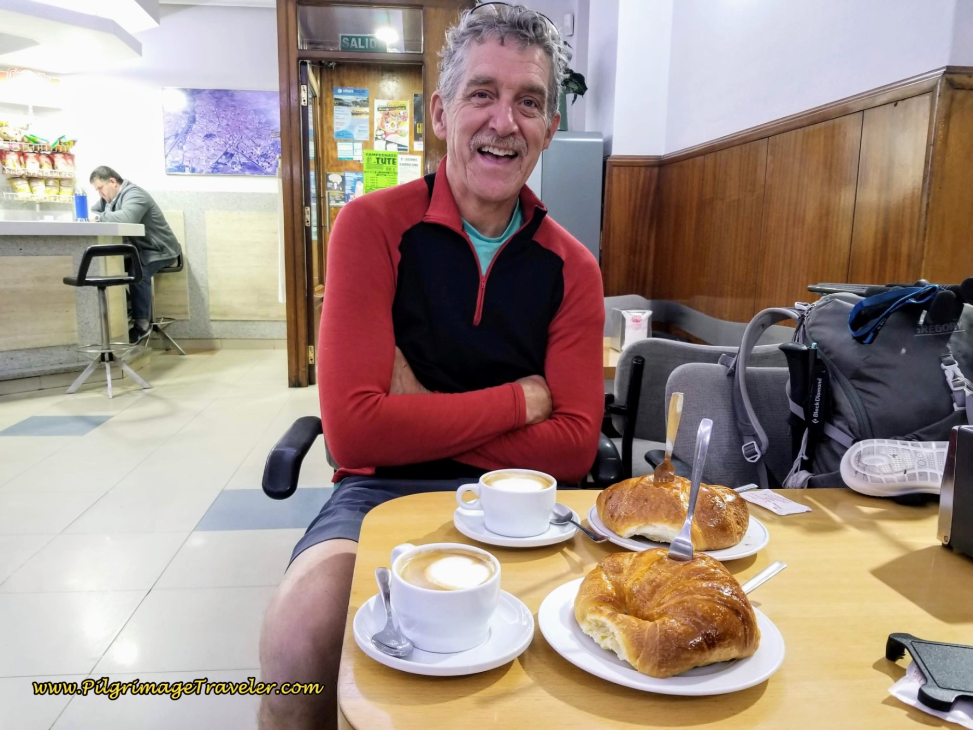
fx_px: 731
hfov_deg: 67.3
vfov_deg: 53.1
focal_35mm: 26
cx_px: 486
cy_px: 365
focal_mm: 4.3
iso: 250
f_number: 1.7
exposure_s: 1/13
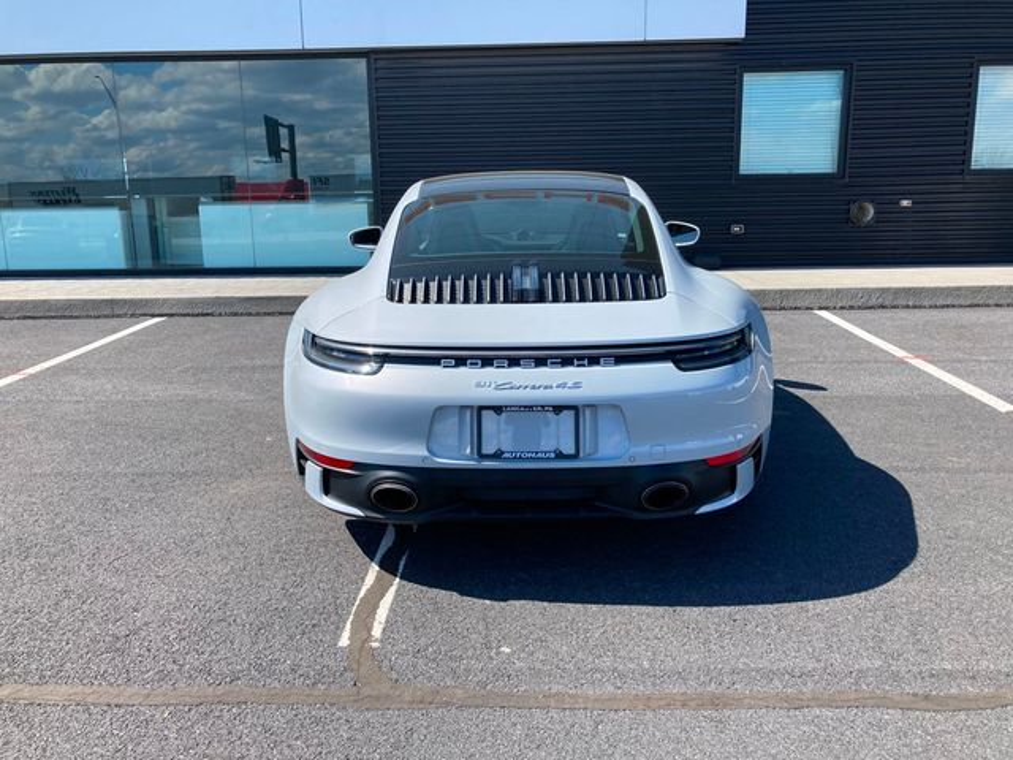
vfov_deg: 49.7
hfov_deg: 63.4
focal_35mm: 28
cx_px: 506
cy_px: 380
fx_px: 819
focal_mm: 3.99
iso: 20
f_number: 1.8
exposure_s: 1/1171
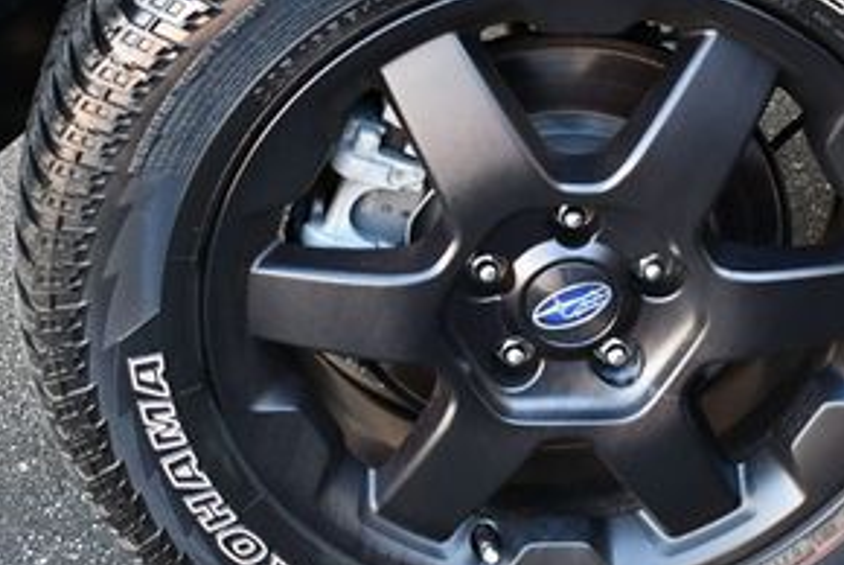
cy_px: 245
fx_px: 2276
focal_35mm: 97
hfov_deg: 21.0
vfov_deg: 14.1
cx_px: 501
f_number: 3.8
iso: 800
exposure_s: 1/160
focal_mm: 22
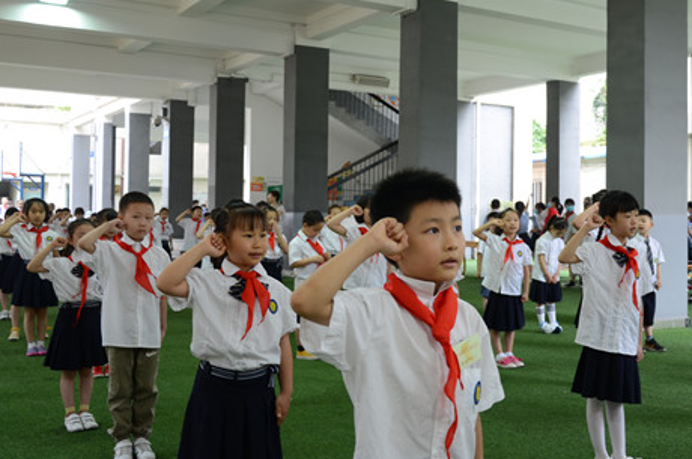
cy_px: 189
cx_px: 427
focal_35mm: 43
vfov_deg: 31.0
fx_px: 825
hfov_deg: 45.2
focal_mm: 22
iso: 110
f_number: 3.8
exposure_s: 1/30
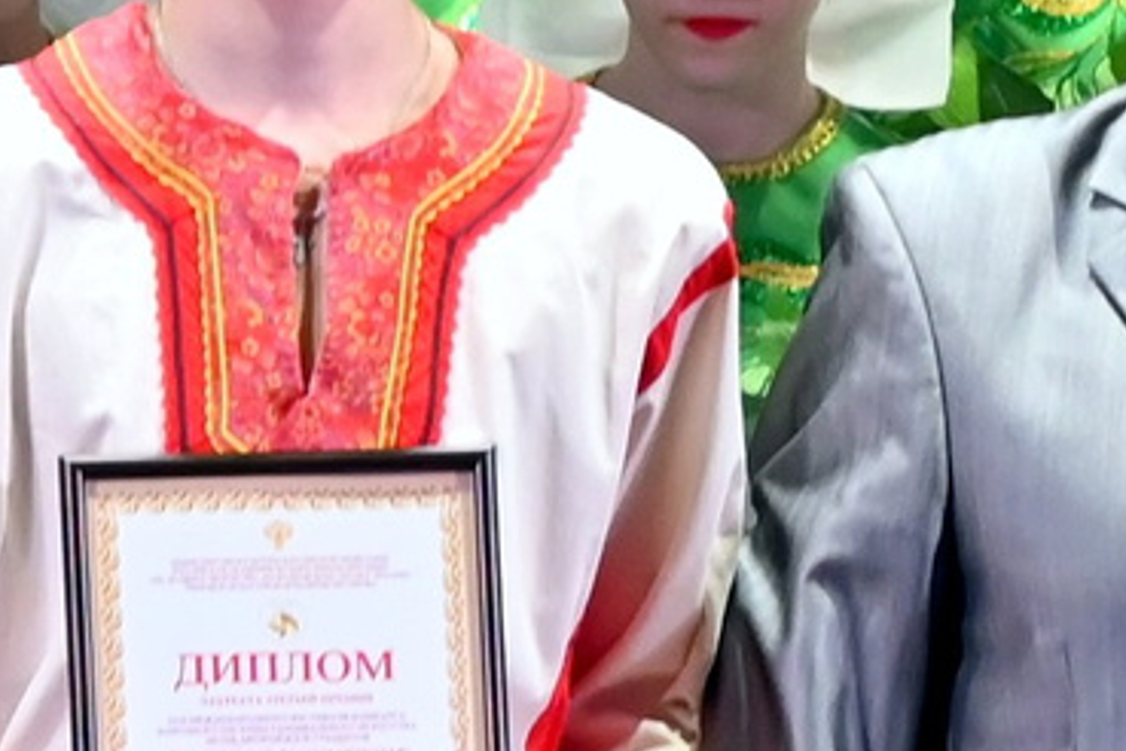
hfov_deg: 1.7
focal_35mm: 1197
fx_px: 37451
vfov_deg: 1.1
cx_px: 281
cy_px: 568
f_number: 5.6
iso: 800
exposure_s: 1/125
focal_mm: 115
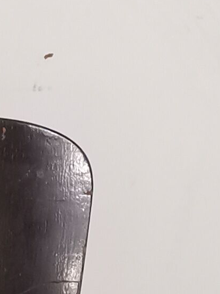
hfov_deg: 7.4
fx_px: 1508
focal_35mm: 178
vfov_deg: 10.8
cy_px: 409
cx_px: -432
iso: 400
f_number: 1.8
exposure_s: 1/33.3
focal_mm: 5.58
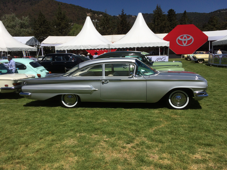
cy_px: 85
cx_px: 114
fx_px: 190
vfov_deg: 48.2
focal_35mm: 29
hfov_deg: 61.7
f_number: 2.2
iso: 40
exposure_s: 1/5882
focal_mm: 4.15
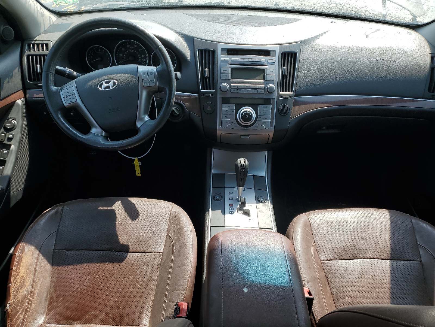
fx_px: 327
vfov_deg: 53.1
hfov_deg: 67.3
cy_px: 164
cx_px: 218
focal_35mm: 26
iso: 50
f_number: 1.5
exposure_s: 1/1000
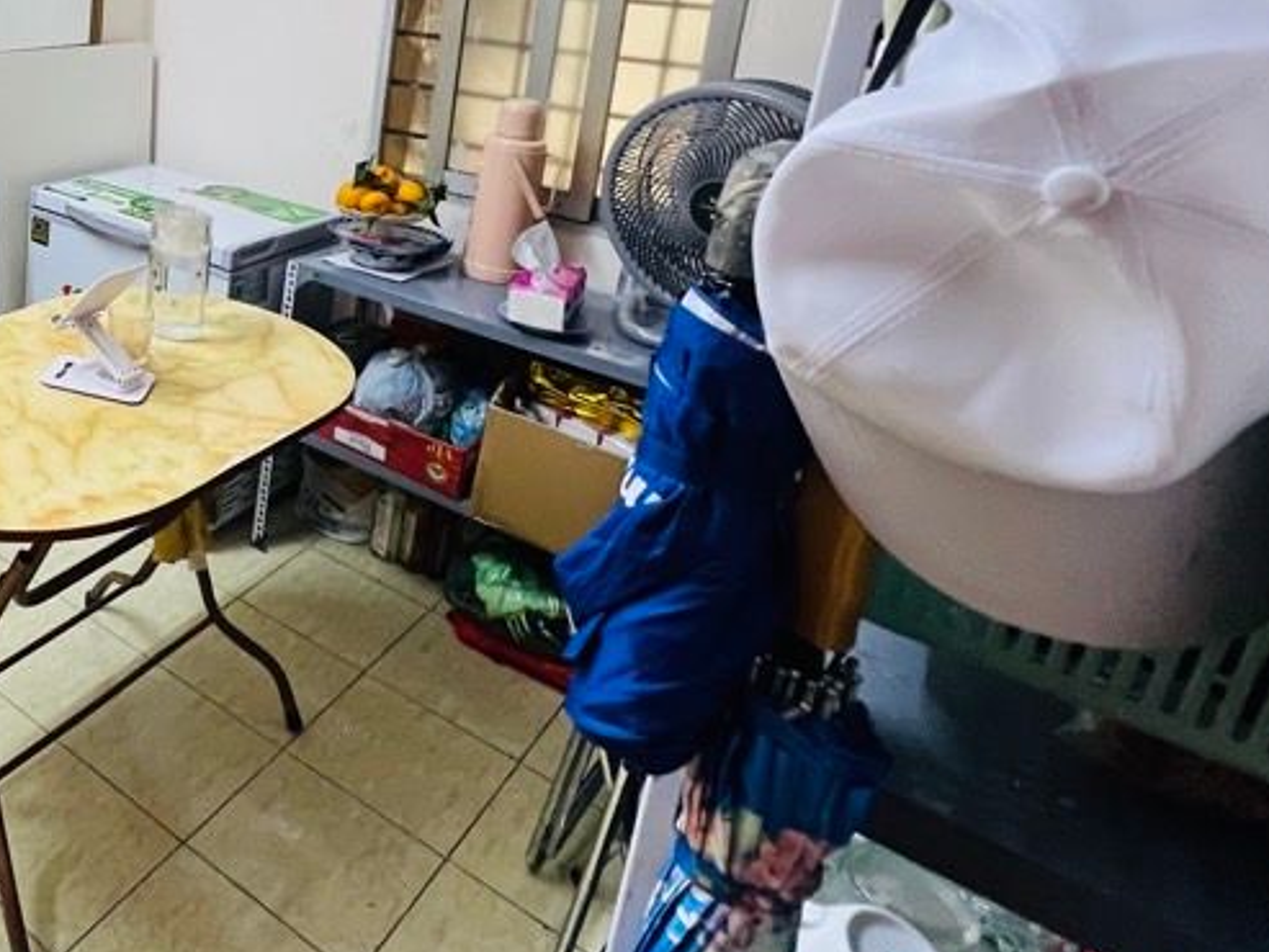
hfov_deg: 51.7
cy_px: 160
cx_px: -10
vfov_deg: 47.8
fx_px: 990
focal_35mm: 27
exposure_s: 1/50
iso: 400
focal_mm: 1.57
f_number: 1.8
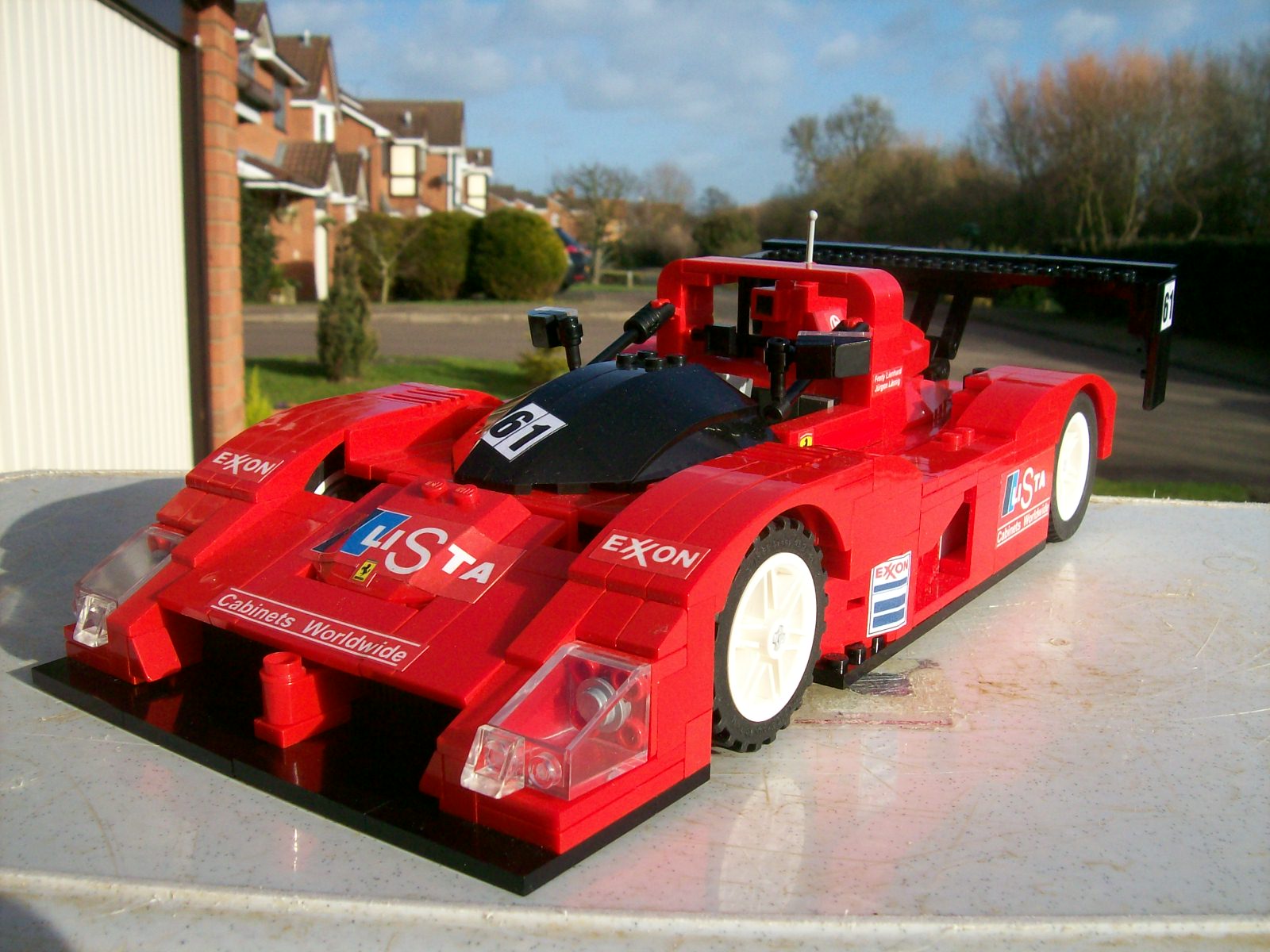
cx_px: 635
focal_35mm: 36
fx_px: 1321
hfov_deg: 51.4
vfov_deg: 39.7
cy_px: 476
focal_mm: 6
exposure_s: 1/630
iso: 80
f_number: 4.8
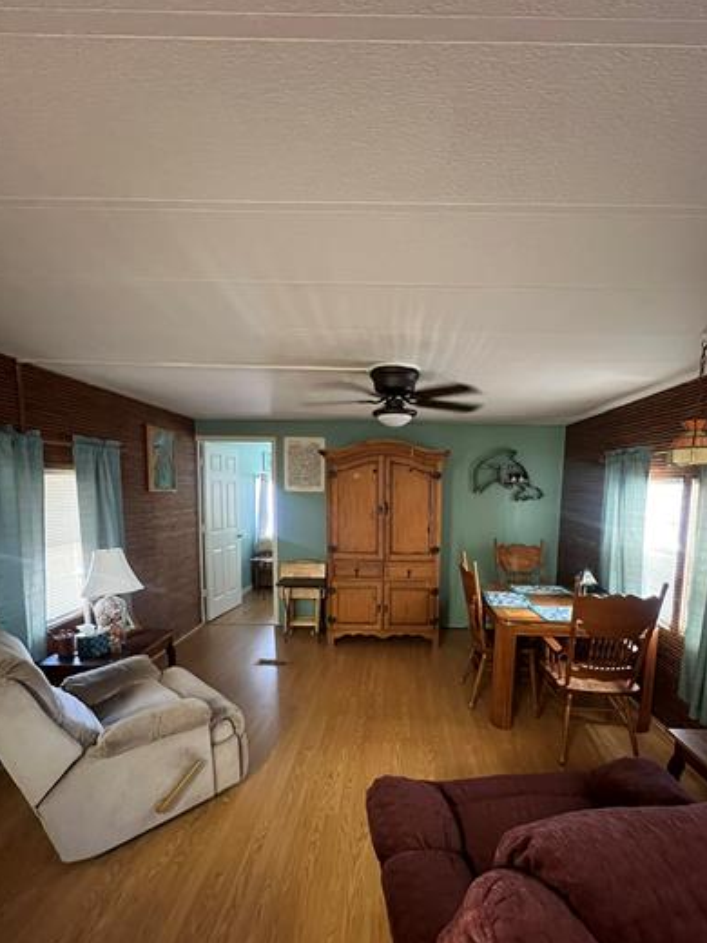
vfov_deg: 97.6
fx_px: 408
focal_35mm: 15
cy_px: 535
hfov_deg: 81.4
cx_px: 397
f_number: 1.8
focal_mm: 1.57
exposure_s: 1/40
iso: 1000
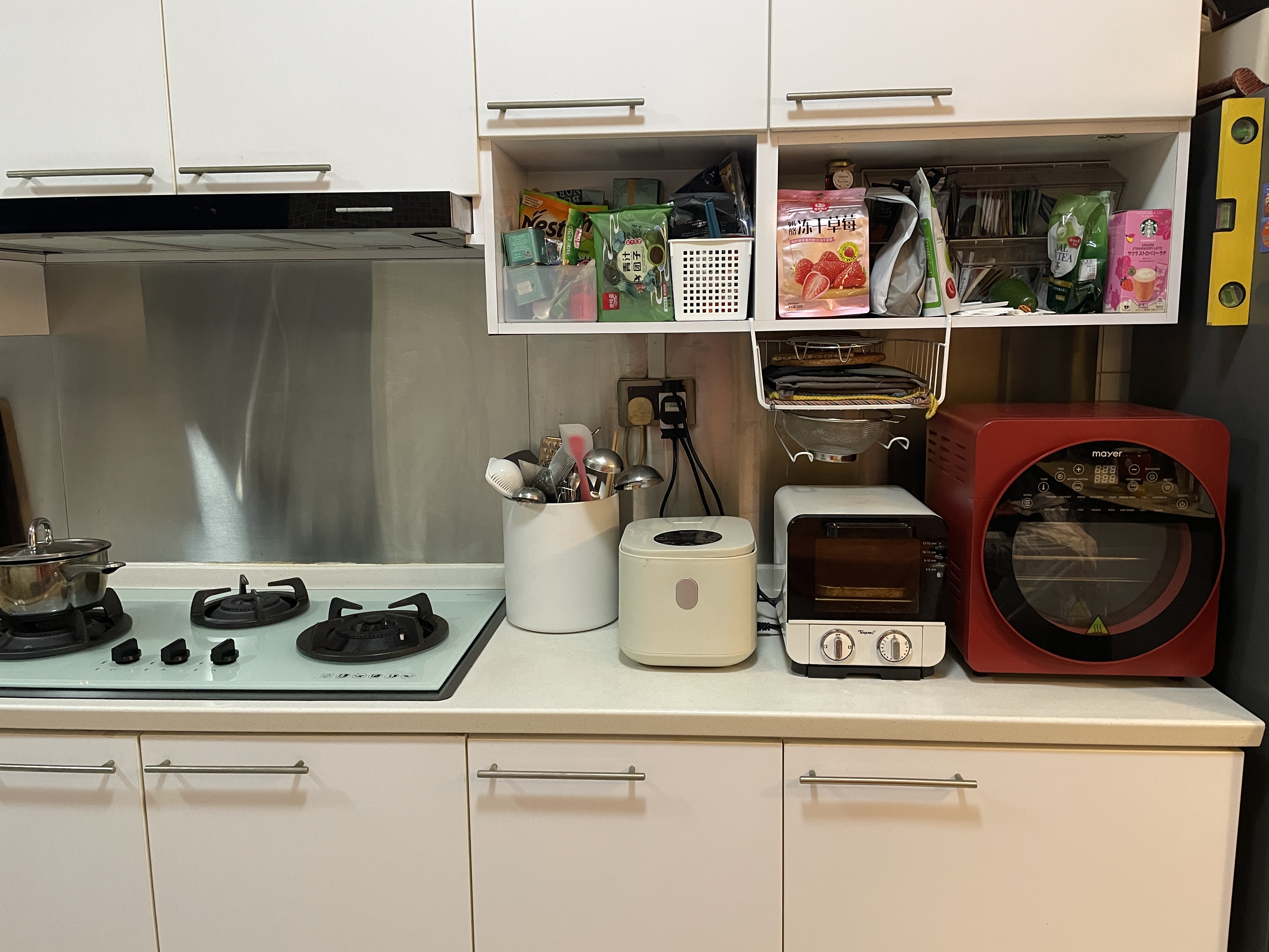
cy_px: 476
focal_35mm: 26
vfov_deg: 53.1
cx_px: 634
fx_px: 953
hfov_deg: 67.3
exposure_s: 1/50
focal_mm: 4.2
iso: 250
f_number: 1.6
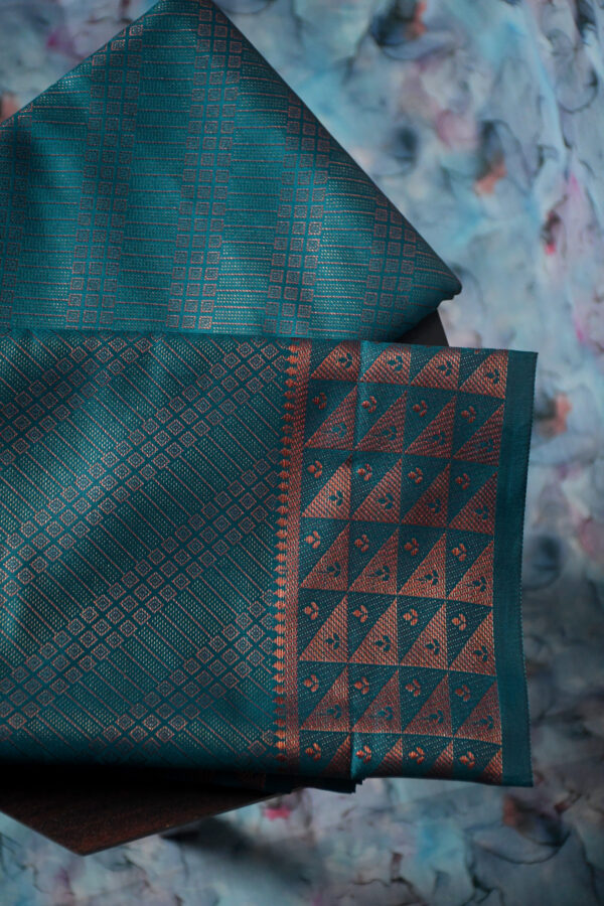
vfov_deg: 22.6
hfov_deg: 15.2
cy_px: 453
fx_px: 2265
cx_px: 302
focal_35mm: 90
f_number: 5
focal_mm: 60
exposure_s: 1/160
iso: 2000
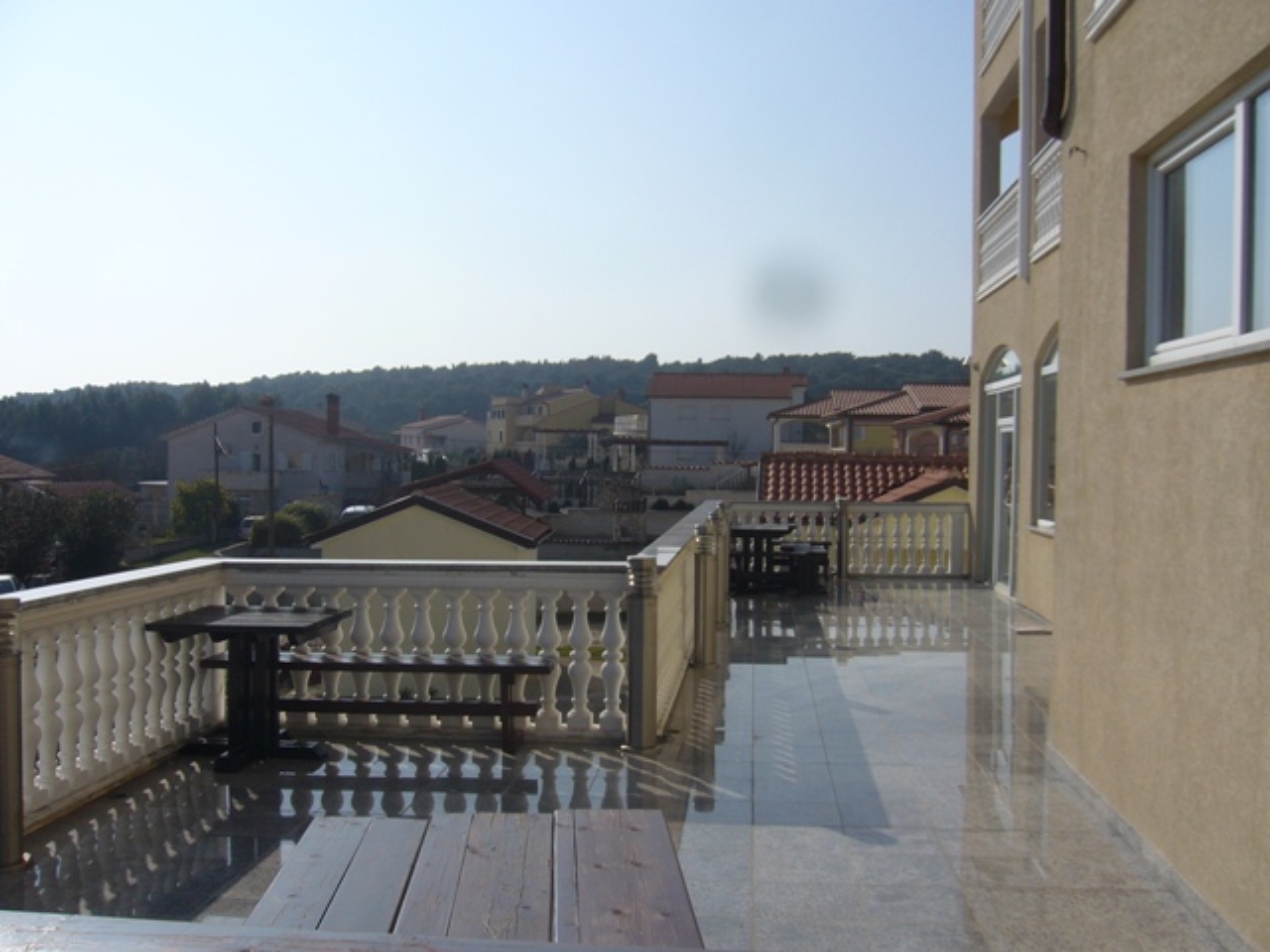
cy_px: 476
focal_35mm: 35
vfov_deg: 40.7
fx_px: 1284
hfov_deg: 52.6
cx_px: 635
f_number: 5.6
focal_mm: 5.8
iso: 80
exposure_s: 1/800
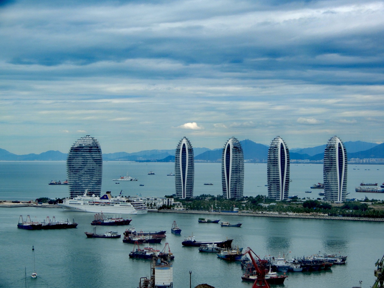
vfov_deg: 17.4
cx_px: 192
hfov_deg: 23.0
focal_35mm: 85
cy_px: 144
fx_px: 943
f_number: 5
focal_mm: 15.2
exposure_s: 1/320
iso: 80
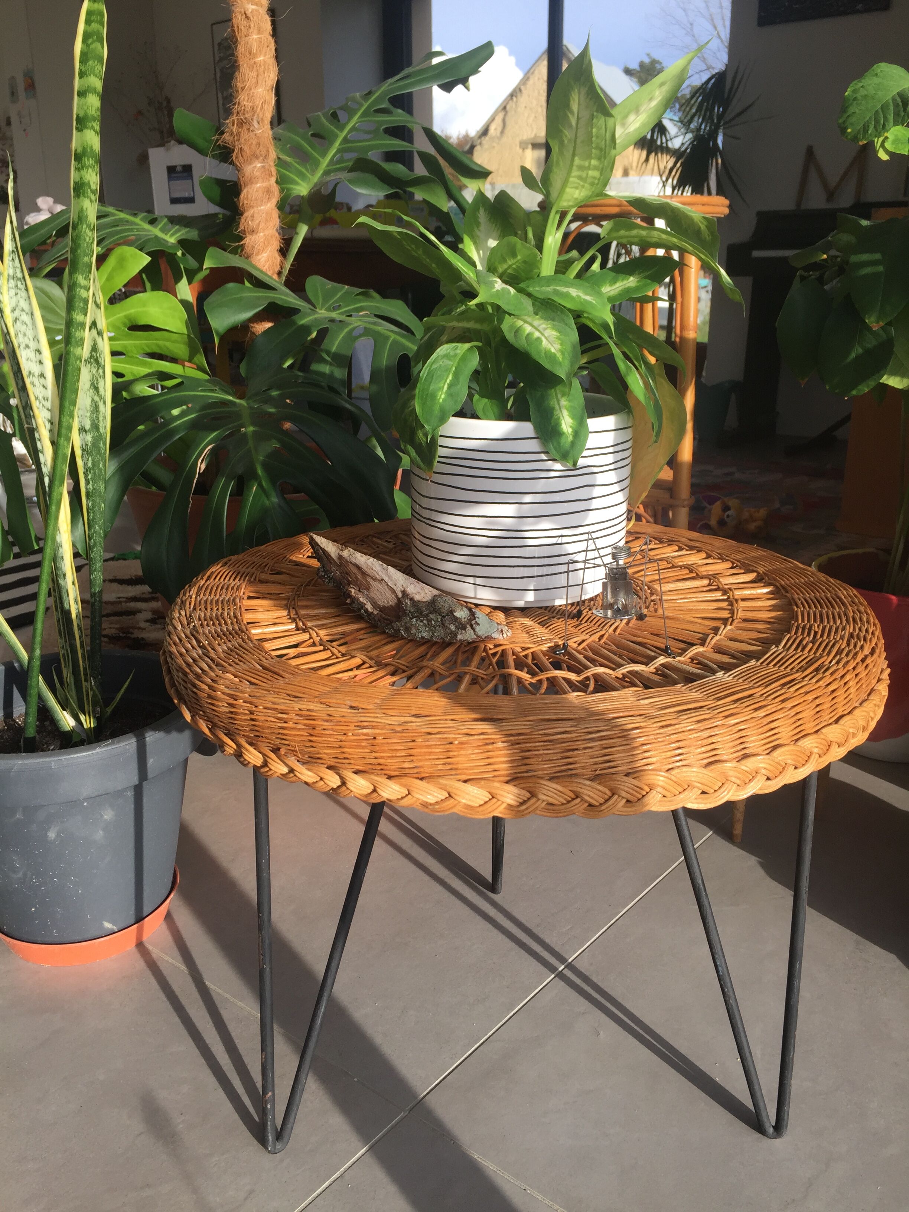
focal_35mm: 29
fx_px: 1015
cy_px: 606
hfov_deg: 48.2
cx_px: 454
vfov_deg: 61.7
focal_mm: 4.15
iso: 32
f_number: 2.2
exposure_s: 1/599
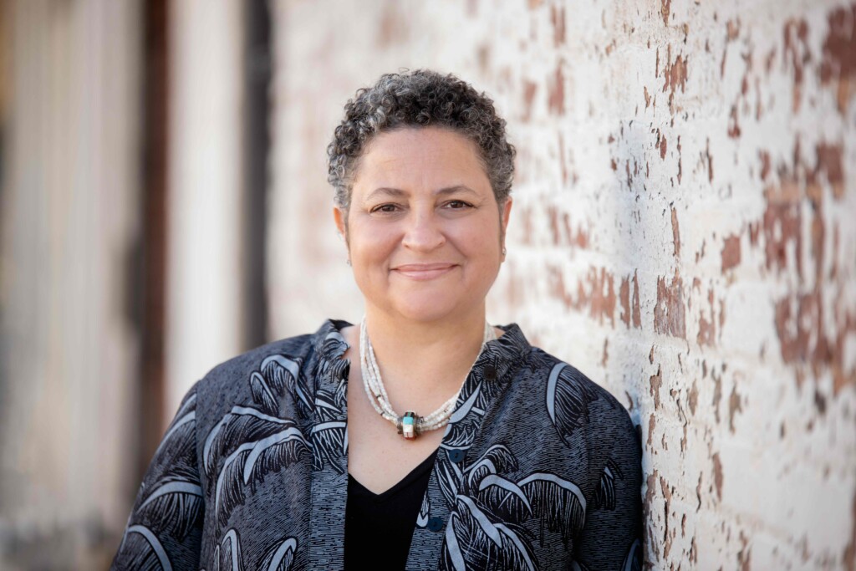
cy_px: 286
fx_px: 4756
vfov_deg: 6.9
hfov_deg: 10.3
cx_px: 428
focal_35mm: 200
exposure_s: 1/500
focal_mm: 200
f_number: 2.8
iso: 200
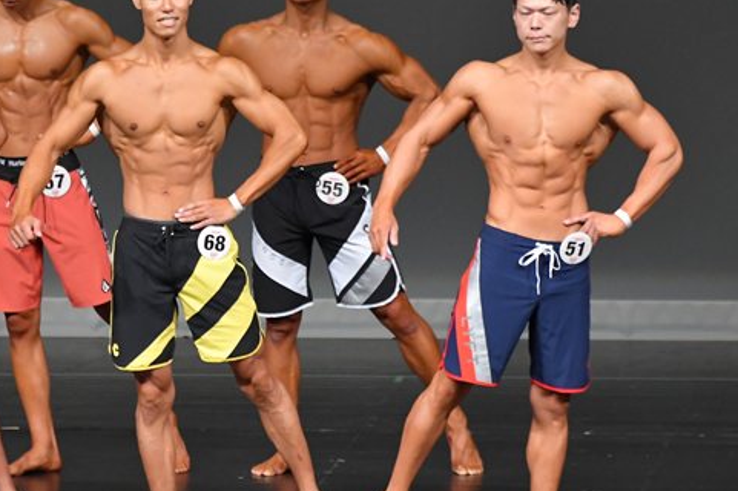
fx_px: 9894
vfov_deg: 2.8
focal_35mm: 483
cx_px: 168
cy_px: 209
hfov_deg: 4.3
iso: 4000
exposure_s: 1/400
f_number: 5.6
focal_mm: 200
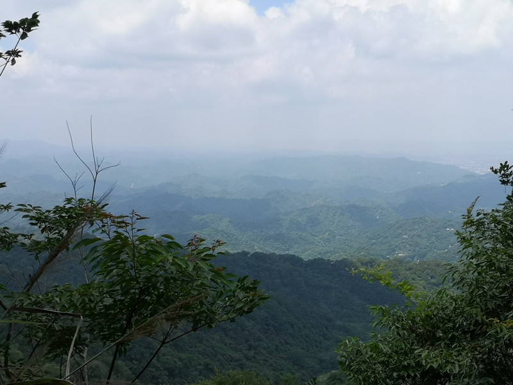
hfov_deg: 42.1
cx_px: 256
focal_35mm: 45
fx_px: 667
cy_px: 192
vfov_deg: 32.2
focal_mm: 3.95
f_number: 1.8
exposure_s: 1/1616
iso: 50
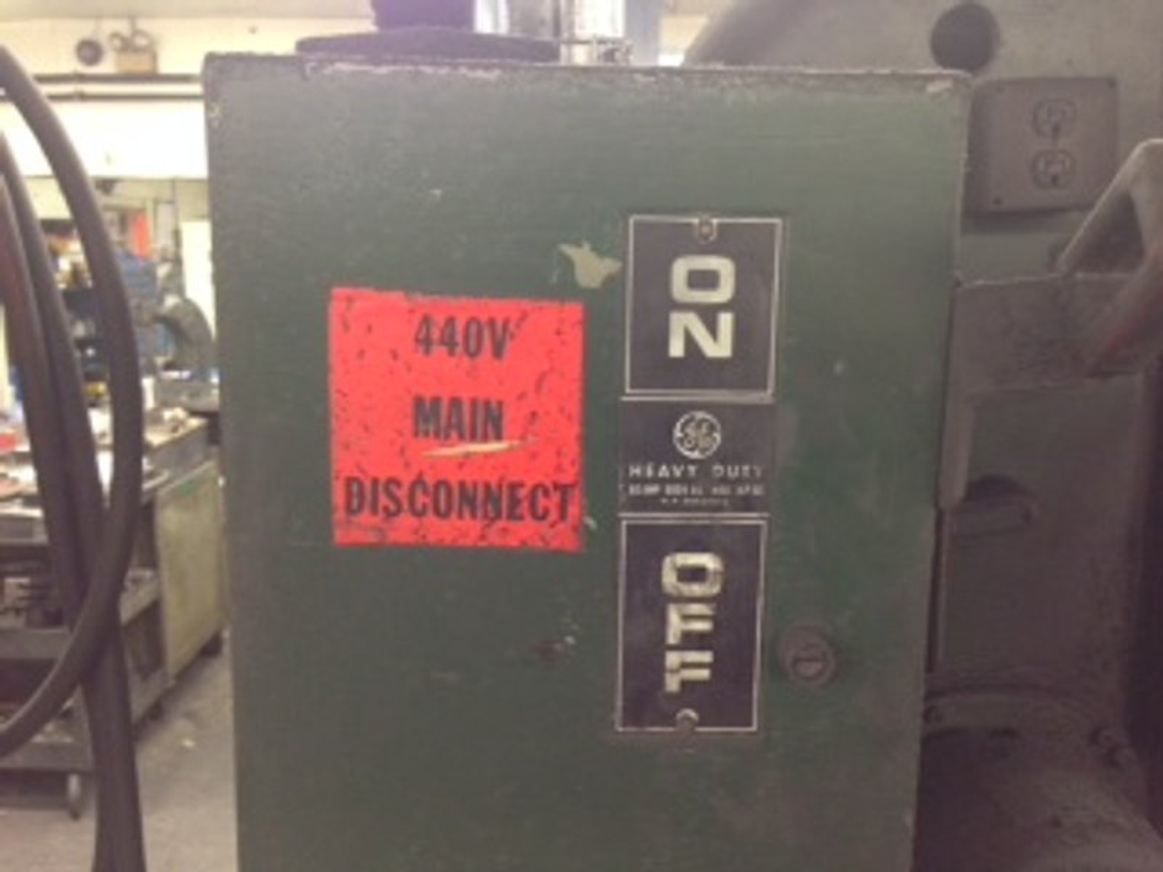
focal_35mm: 33
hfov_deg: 55.4
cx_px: 582
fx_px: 1109
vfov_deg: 42.9
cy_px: 436
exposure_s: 1/20
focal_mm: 4.12
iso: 160
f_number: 2.4
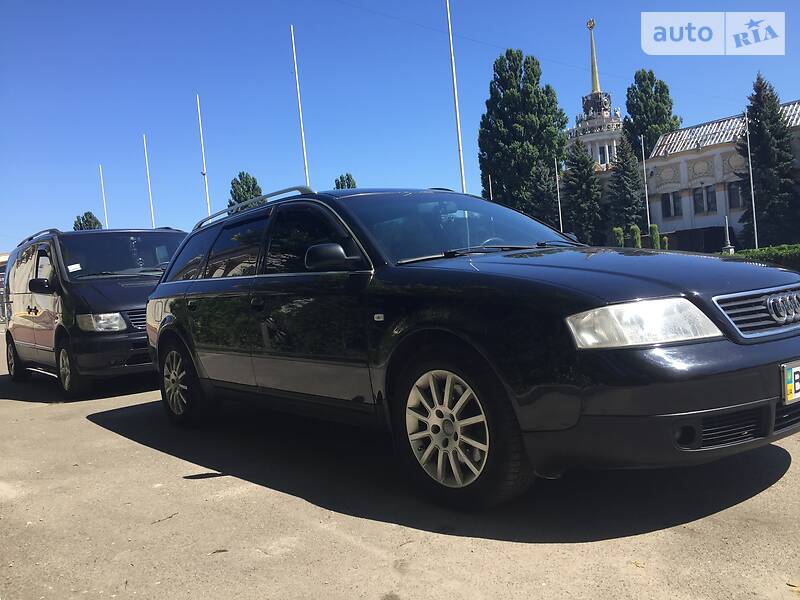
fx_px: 670
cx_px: 400
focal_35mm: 29
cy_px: 300
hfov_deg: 61.7
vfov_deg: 48.2
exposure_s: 1/942
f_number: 2.2
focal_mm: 4.2
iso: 32
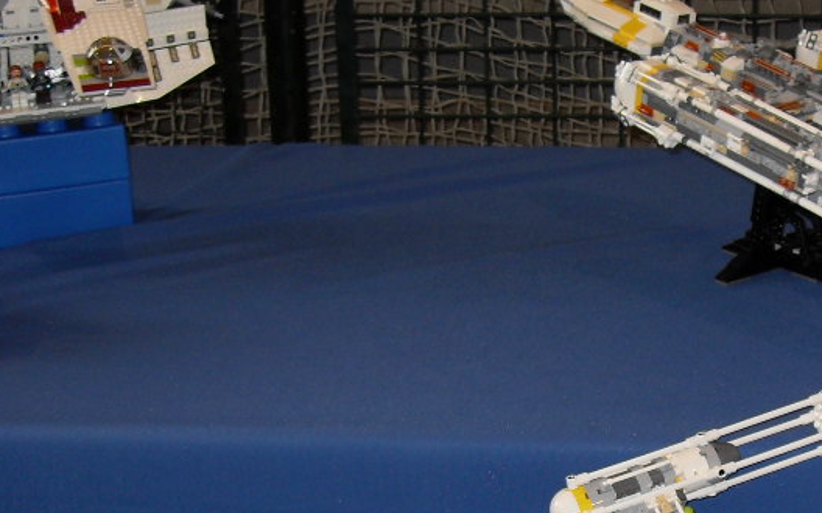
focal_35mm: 76
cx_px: 663
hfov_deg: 26.6
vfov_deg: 17.0
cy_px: 421
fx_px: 1703
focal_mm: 6.3
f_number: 2.8
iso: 100
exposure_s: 1/45
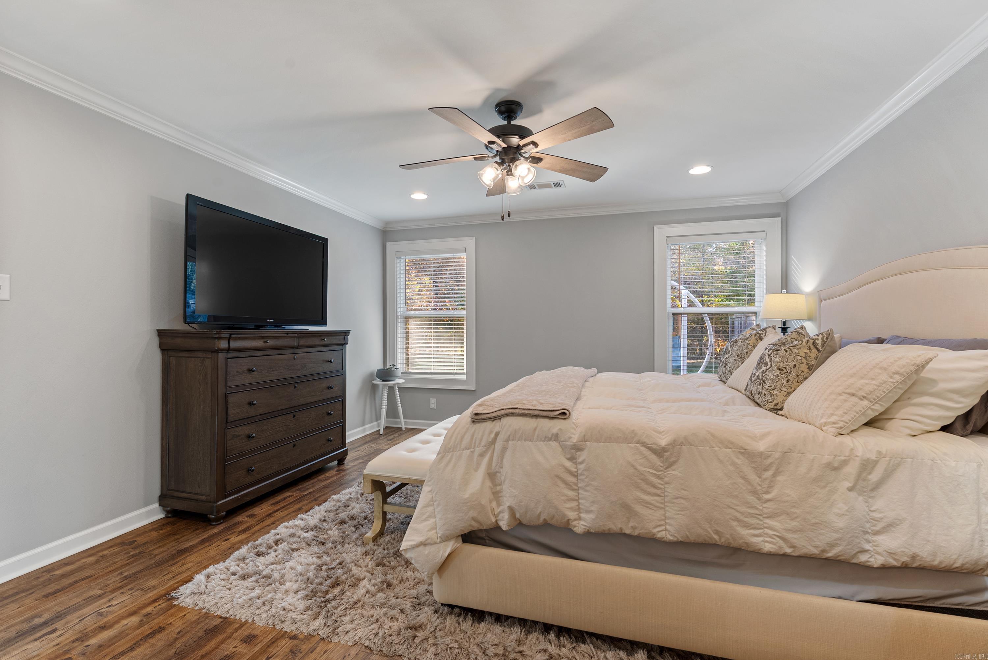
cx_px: 494
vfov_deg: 73.8
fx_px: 439
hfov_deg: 96.7
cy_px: 330
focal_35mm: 16
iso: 250
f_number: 9
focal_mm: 16
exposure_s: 1/2
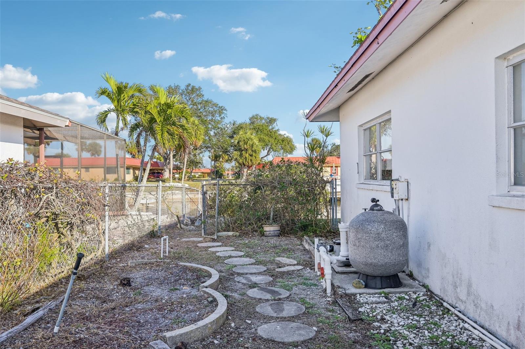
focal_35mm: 28
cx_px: 262
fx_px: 401
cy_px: 174
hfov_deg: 66.5
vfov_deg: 47.1
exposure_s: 1/640
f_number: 8
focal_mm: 27.5
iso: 400
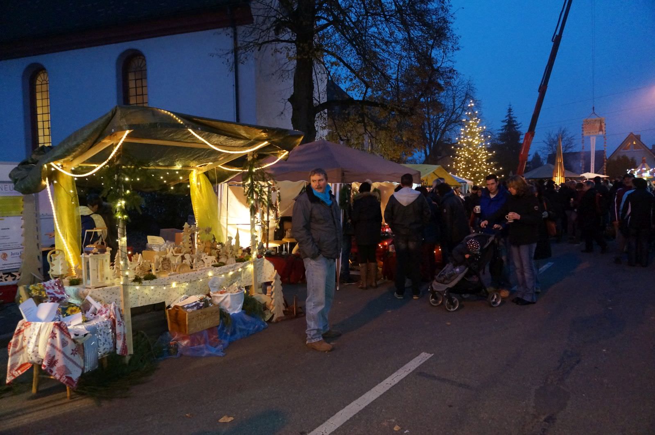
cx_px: 328
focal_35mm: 24
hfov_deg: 73.8
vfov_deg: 53.0
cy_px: 218
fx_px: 436
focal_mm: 16
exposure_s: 1/50
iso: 3200
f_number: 3.5
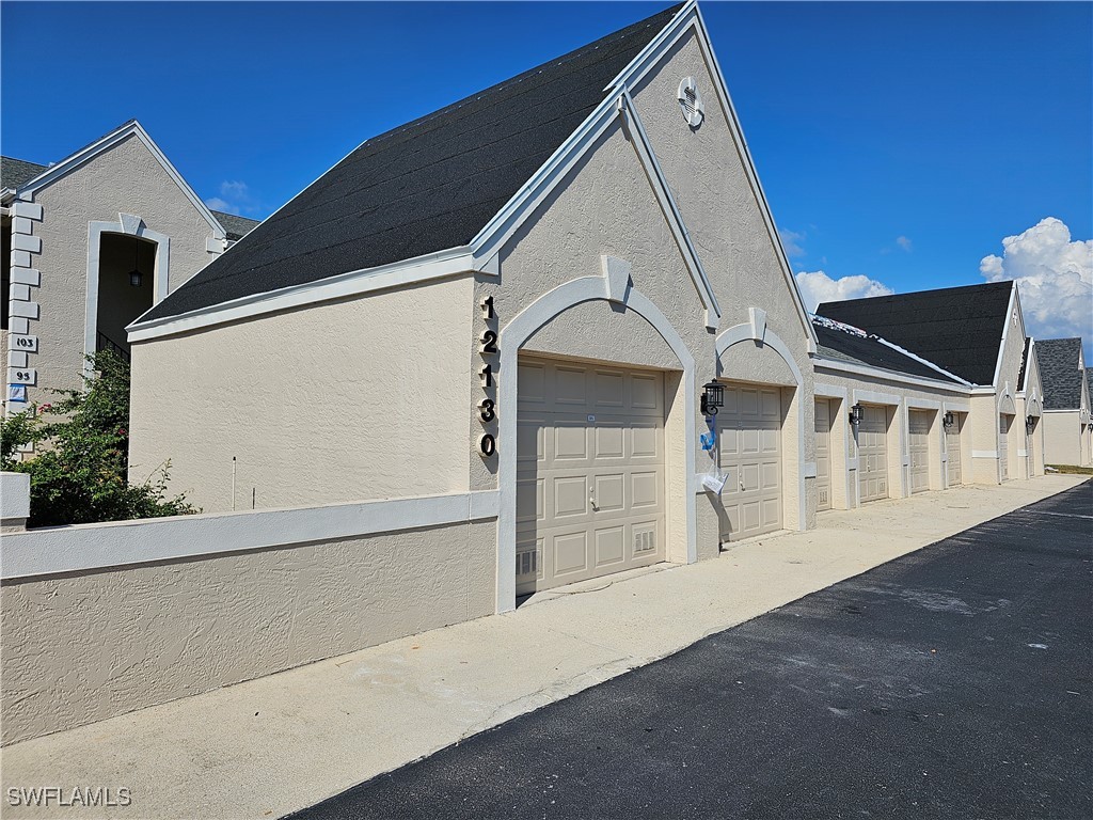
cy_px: 410
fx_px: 726
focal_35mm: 23
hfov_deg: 73.9
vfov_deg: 58.9
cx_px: 546
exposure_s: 1/1936
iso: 12
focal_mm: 6.3
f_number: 1.7
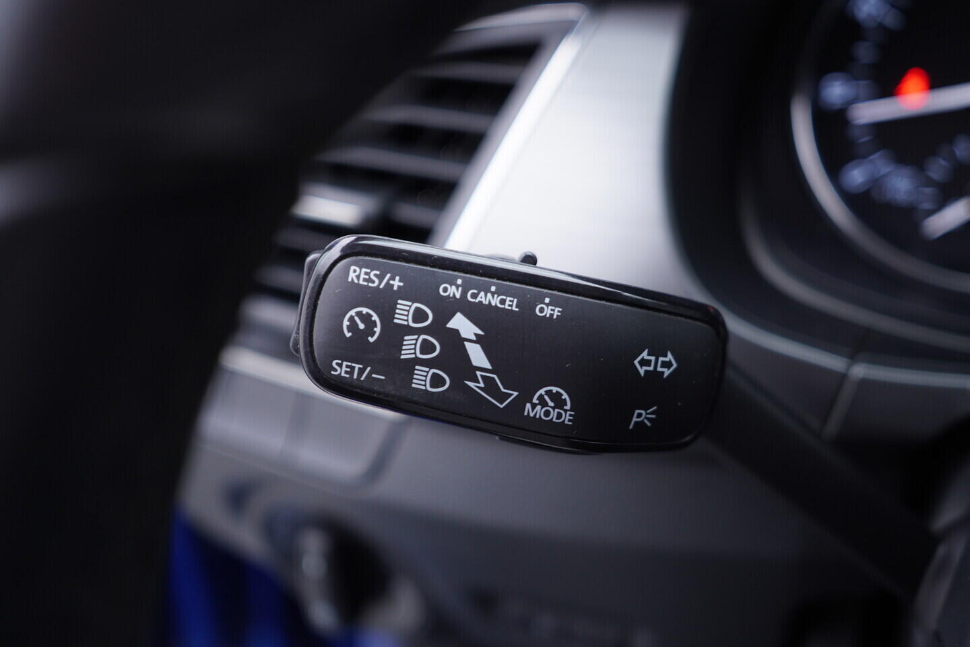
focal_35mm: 36
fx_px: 970
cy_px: 324
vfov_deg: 36.9
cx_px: 485
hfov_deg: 53.1
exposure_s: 1/40
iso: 200
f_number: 2.8
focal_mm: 24
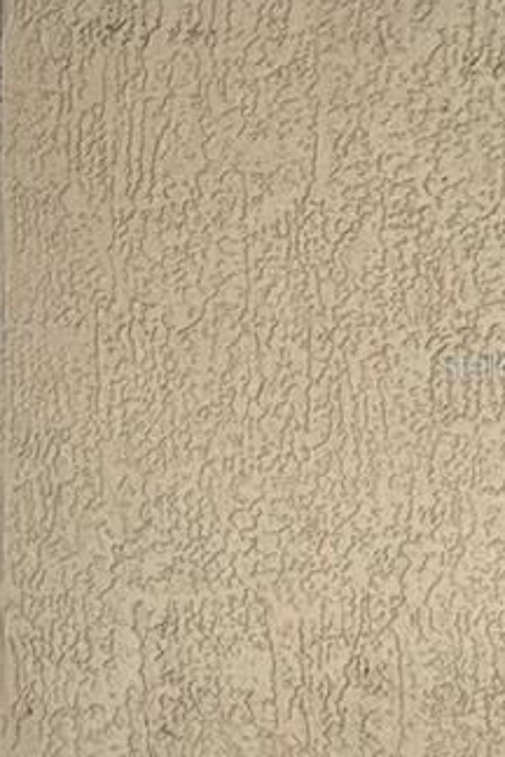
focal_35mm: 54
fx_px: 1136
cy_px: 364
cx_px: -449
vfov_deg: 36.9
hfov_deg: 18.5
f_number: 2.2
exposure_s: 1/60
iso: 640
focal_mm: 2.22
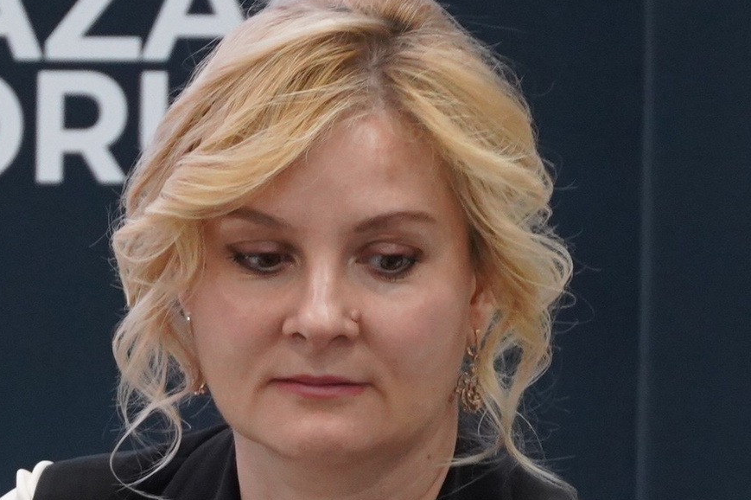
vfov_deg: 1.1
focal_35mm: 1231
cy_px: 560
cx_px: 268
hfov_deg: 1.7
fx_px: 25660
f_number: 6.3
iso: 3200
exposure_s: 1/160
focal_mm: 279
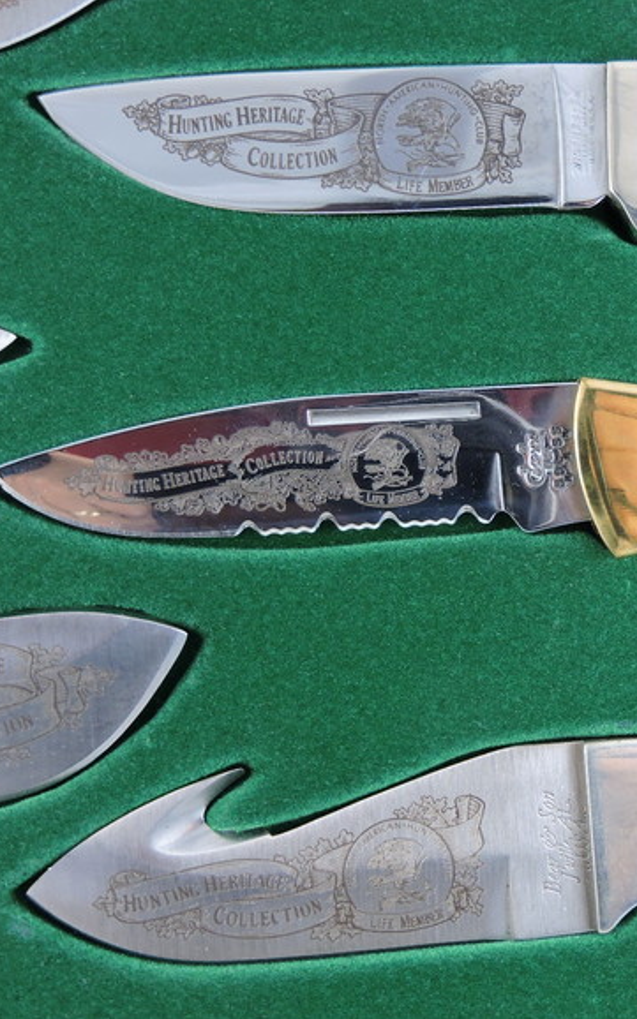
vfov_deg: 26.5
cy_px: 510
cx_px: 670
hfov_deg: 16.3
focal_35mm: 78
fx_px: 2168
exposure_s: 1/30
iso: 200
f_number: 4
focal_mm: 9.9
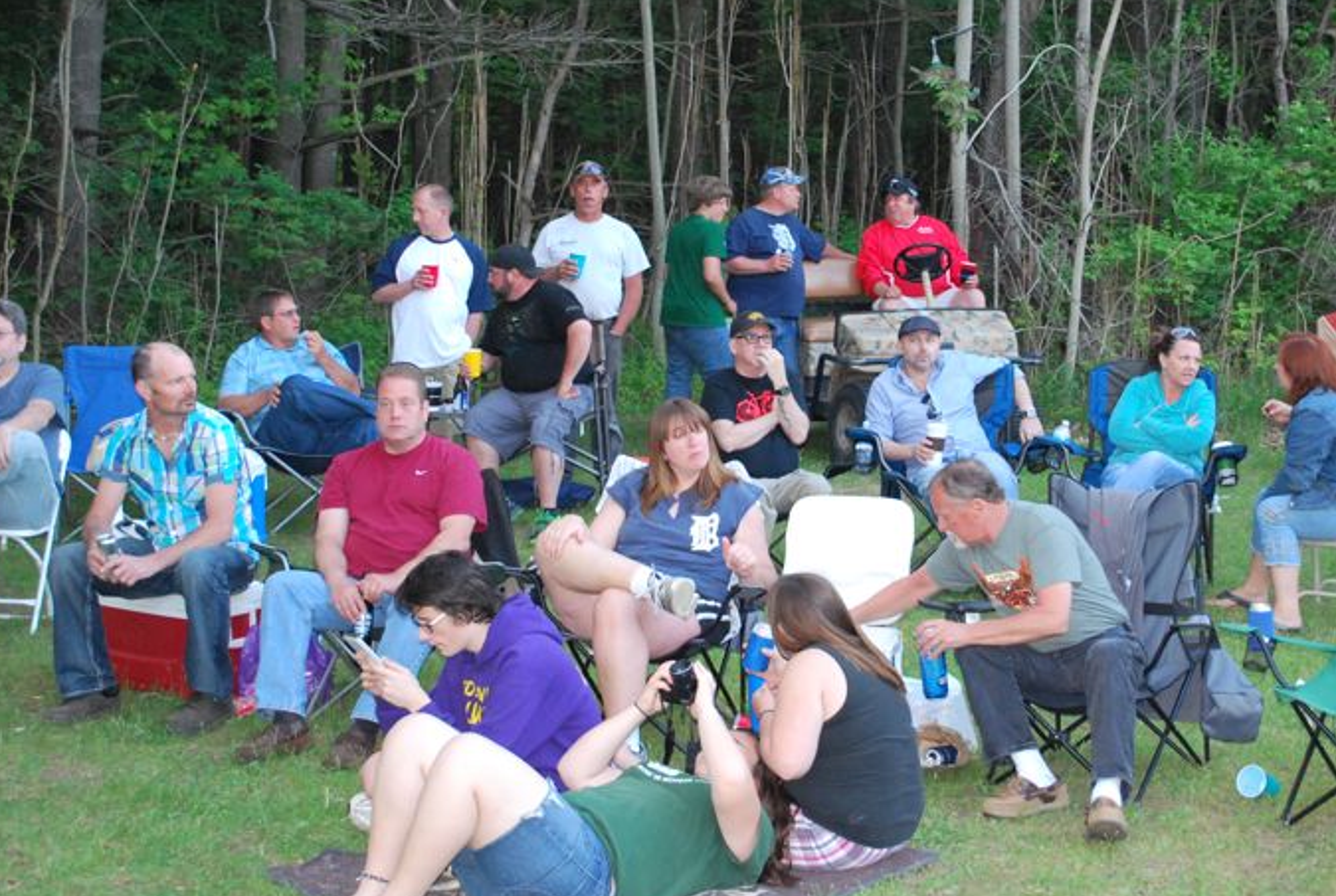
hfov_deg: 31.2
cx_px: 835
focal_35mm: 64
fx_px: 2380
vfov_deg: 21.3
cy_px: 338
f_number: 5
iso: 1000
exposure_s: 1/60
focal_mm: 32
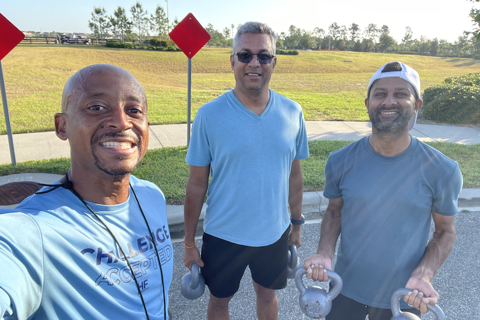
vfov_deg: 53.2
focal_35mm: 24
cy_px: 165
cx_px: 240
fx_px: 320
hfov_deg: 73.7
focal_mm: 2.71
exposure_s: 1/158
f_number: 2.2
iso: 25
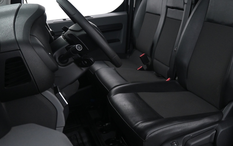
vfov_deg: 30.1
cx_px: 169
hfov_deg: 45.7
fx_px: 268
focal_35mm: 42
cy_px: 42
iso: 1400
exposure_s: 1/30
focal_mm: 18.5
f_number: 3.8
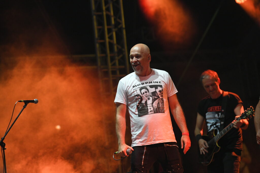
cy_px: 86
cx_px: 130
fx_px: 1264
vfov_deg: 7.8
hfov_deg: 11.7
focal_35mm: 175
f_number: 4
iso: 3200
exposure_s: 1/400
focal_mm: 175
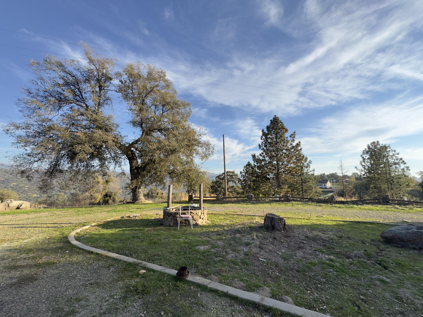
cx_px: 212
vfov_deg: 85.7
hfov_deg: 102.1
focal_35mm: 14
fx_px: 171
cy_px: 158
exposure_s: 1/831
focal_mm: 2.22
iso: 40
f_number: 2.2
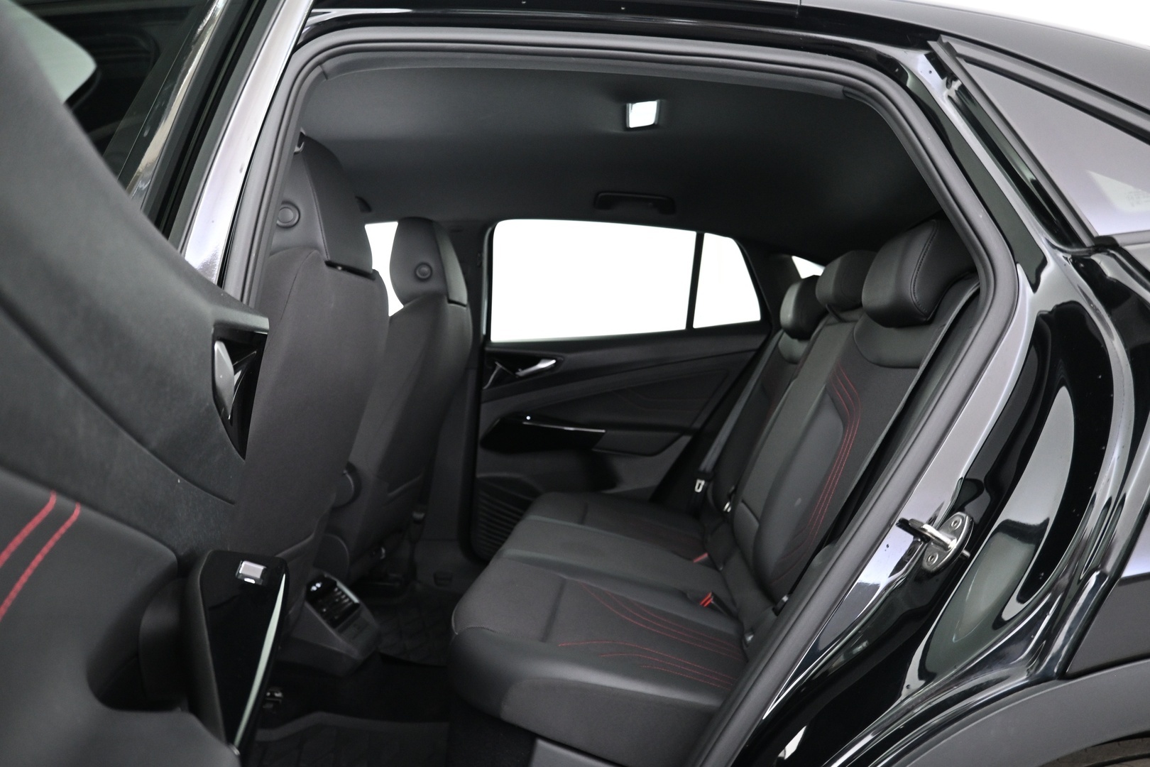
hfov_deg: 73.7
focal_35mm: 24
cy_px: 384
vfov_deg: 53.1
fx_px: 767
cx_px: 575
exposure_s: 1/10
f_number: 3.5
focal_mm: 16
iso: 1600
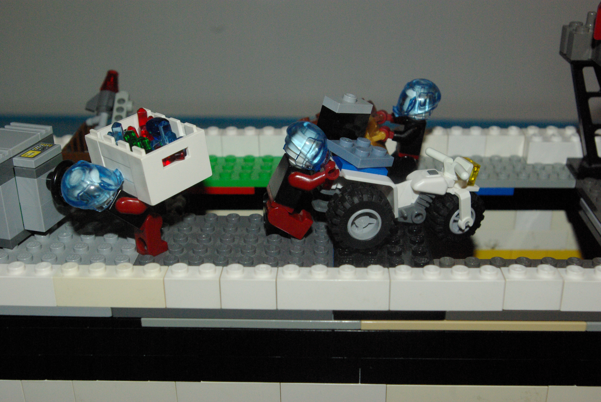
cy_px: 201
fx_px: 777
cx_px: 300
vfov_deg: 29.0
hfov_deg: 42.3
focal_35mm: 46
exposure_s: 1/45
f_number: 8
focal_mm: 31
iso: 1600
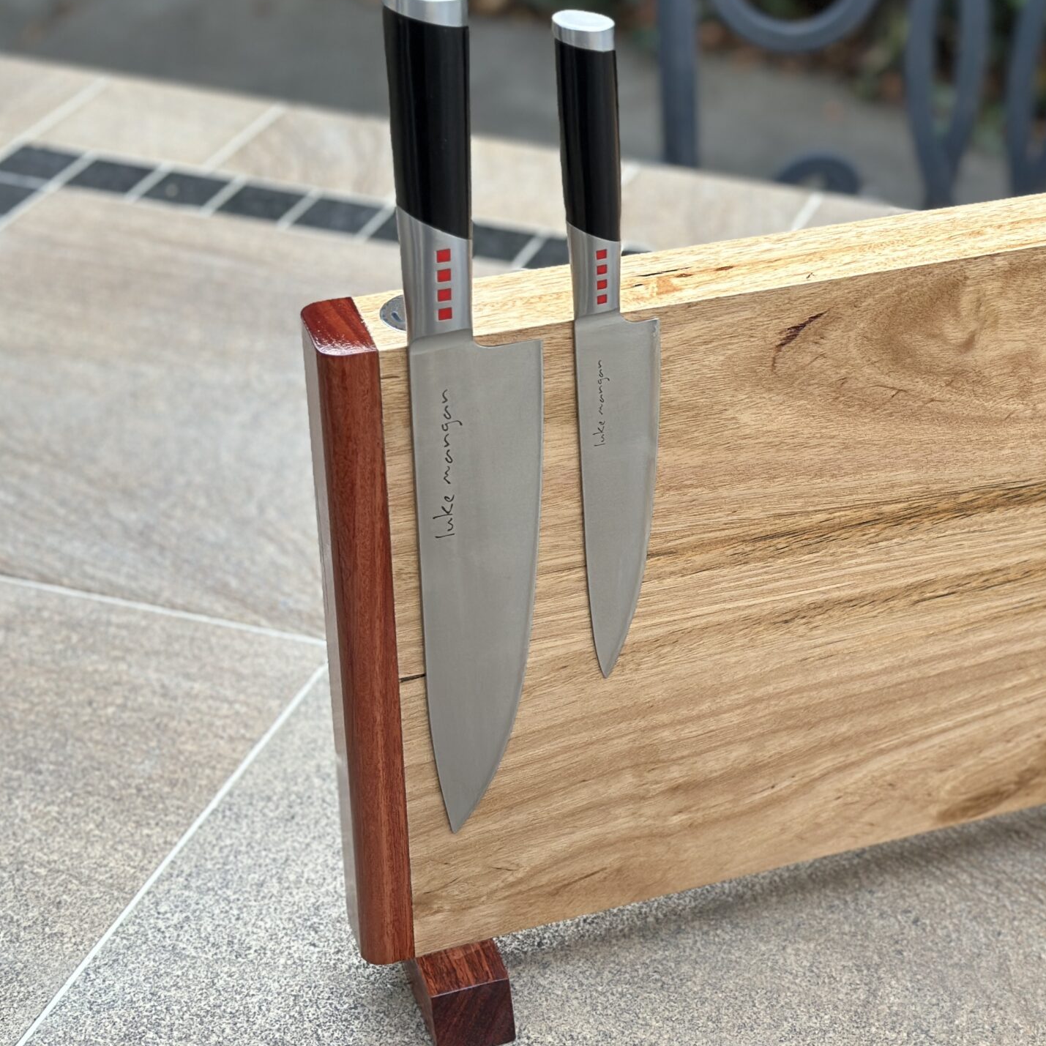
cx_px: 867
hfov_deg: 22.4
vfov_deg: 22.7
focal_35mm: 76
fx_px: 2598
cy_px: 402
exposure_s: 1/279
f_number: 1.78
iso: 80
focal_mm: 6.86
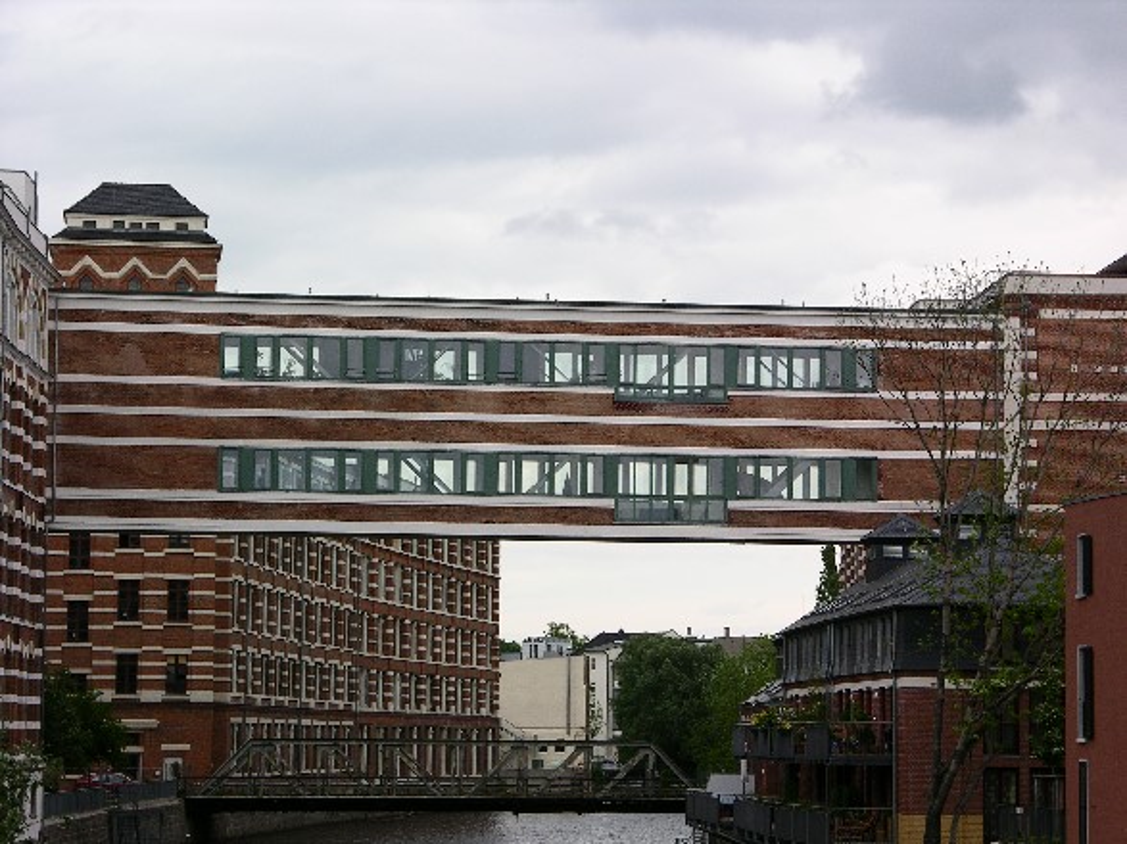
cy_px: 422
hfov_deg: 16.4
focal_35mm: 120
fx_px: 3906
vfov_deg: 12.3
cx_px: 564
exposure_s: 1/137
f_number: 5.3
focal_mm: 29.5
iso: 50
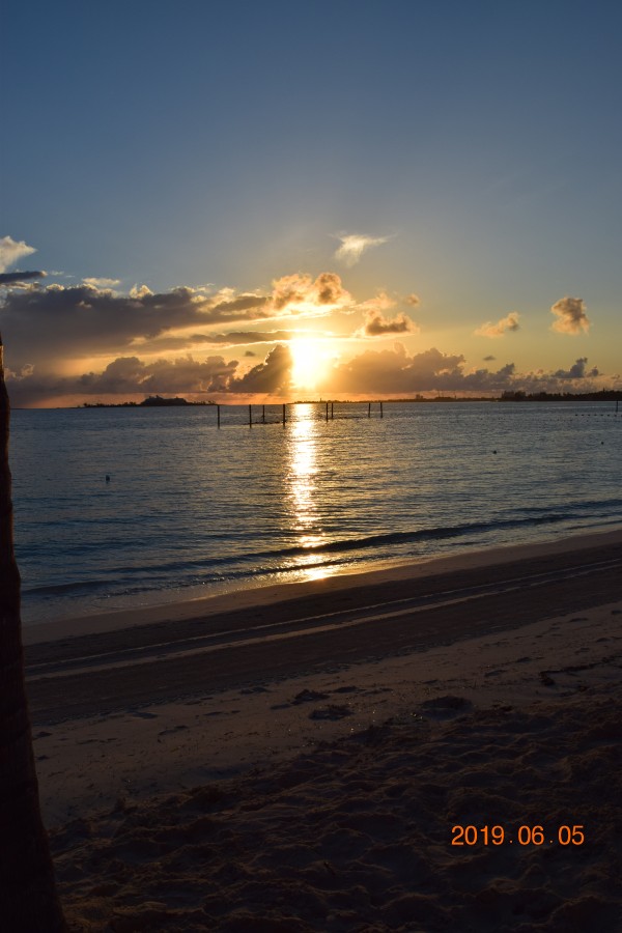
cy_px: 466
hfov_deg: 40.0
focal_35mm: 33
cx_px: 311
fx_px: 855
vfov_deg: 57.2
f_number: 11
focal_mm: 22
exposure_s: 1/500
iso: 200
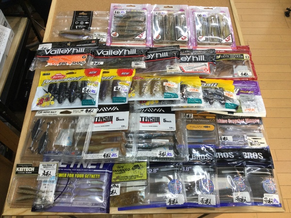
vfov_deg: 45.4
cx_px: 146
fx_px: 261
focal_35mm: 31
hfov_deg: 58.4
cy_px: 109
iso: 32
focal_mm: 3.3
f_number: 2.4
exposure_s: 1/40
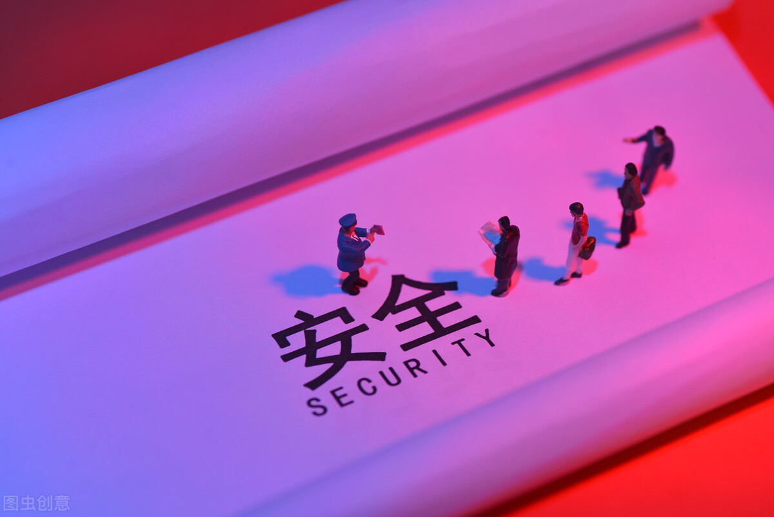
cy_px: 258
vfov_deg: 15.2
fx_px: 1936
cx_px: 387
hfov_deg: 22.6
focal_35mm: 90
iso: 200
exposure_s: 1/160
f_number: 6.3
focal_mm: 90
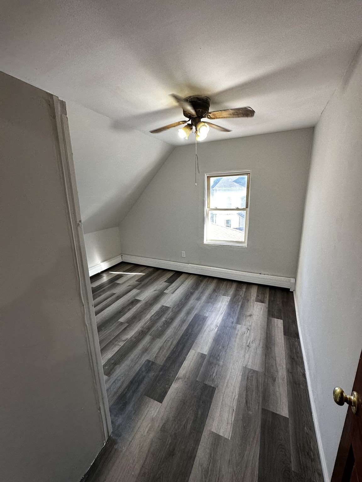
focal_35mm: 14
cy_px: 241
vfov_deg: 102.1
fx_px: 195
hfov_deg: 85.7
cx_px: 181
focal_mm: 2.22
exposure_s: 1/120
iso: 100
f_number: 2.2
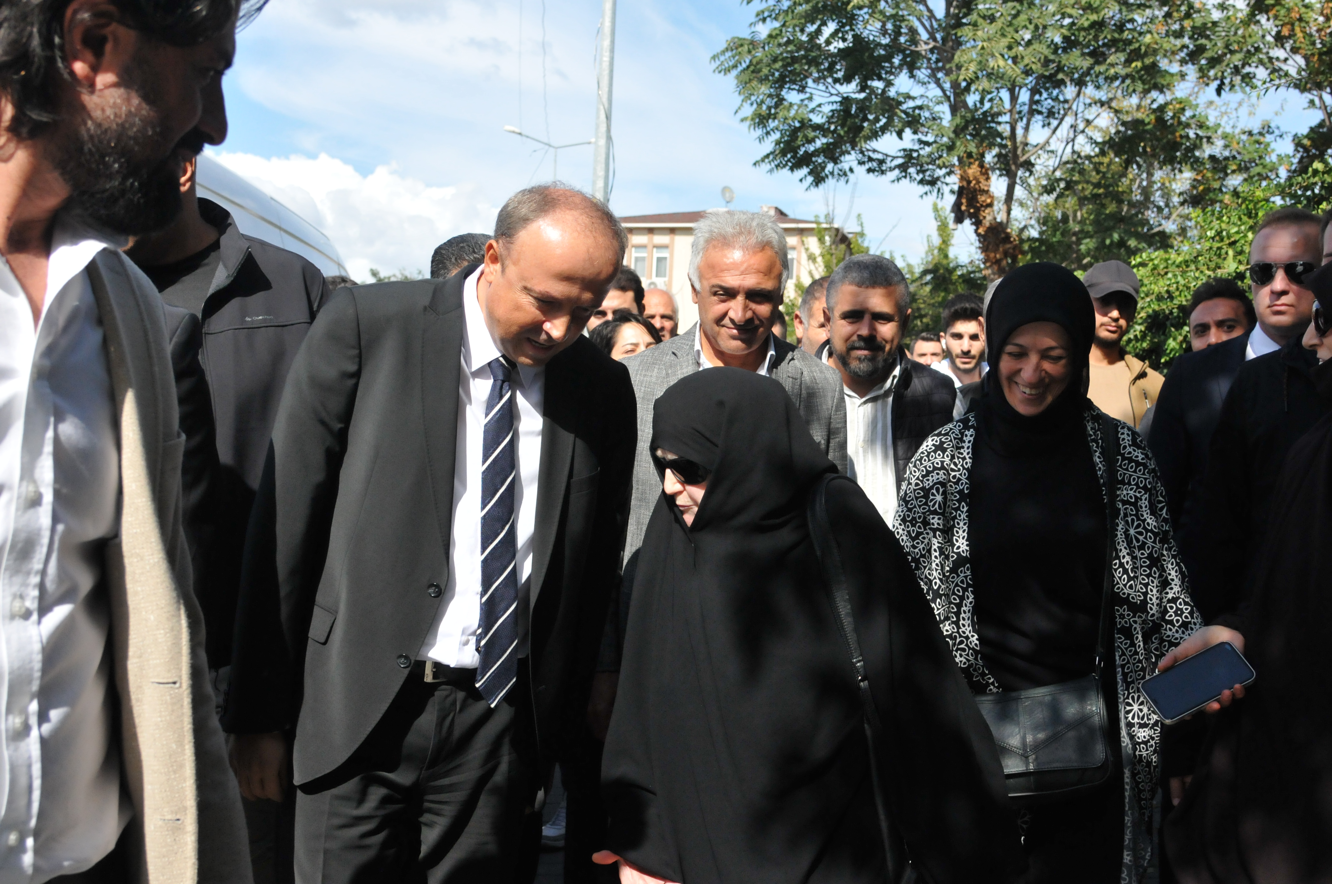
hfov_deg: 53.2
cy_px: 442
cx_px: 666
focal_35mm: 36
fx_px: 1330
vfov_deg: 36.8
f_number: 5
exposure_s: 1/4000
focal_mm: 24
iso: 1250
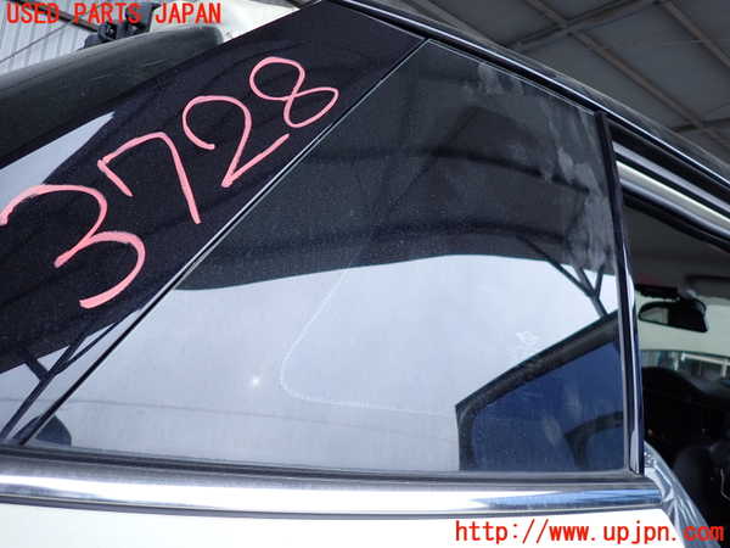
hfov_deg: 69.4
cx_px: 365
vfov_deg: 54.9
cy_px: 274
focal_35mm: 25
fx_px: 527
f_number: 2
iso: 100
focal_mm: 4.5
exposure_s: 1/125
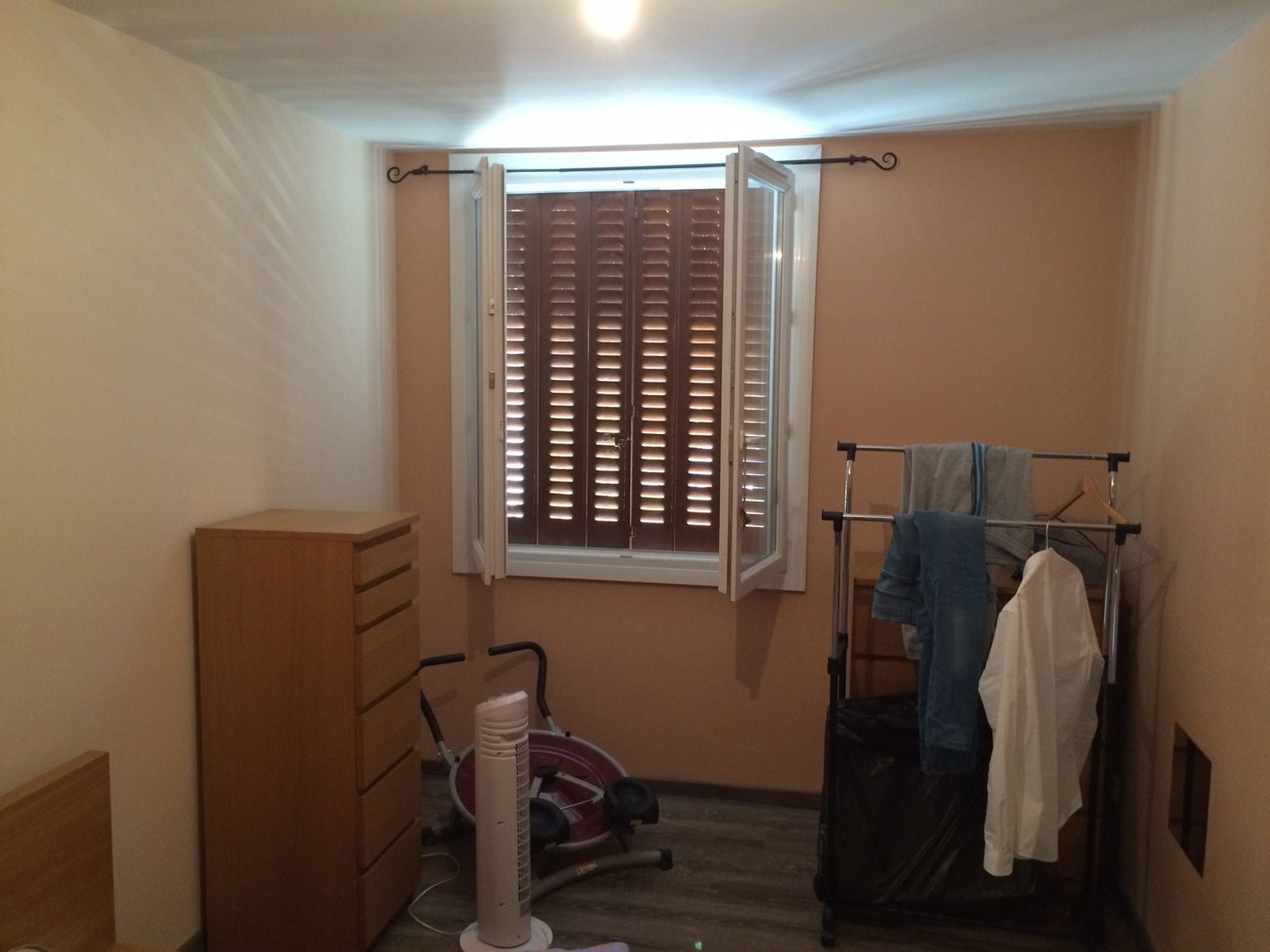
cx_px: 635
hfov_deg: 61.7
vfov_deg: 48.2
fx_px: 1064
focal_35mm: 29
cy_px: 476
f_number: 2.2
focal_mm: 4.15
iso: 320
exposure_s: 1/33
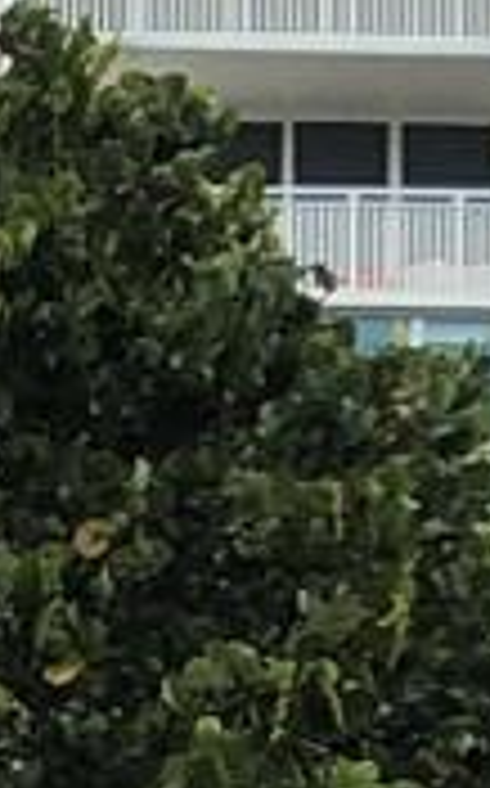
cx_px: -2756
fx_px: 5826
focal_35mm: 272
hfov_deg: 3.8
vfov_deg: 7.1
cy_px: 2139
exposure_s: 1/489
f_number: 1.8
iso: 20
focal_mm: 3.99
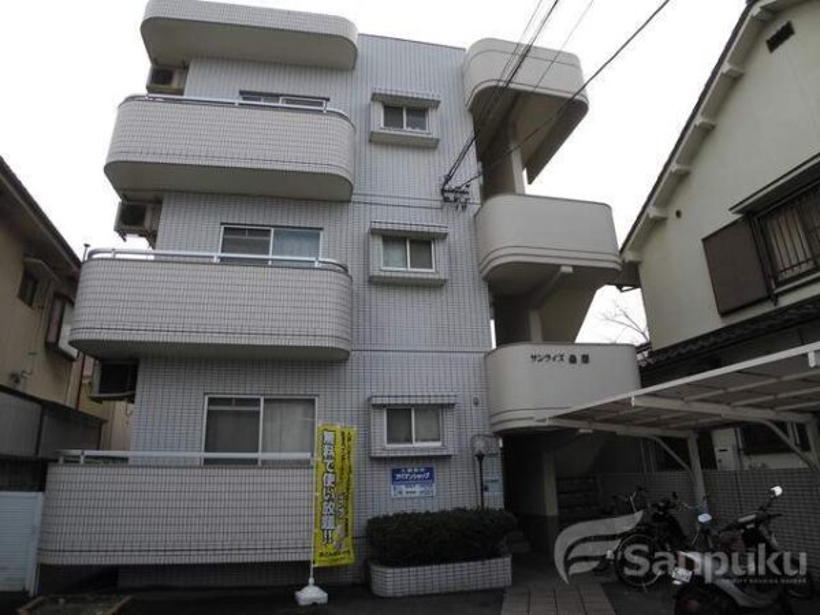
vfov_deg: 49.7
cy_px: 308
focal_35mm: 28
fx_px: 663
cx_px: 410
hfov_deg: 63.4
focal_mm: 6
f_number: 2.8
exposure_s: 1/640
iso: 100
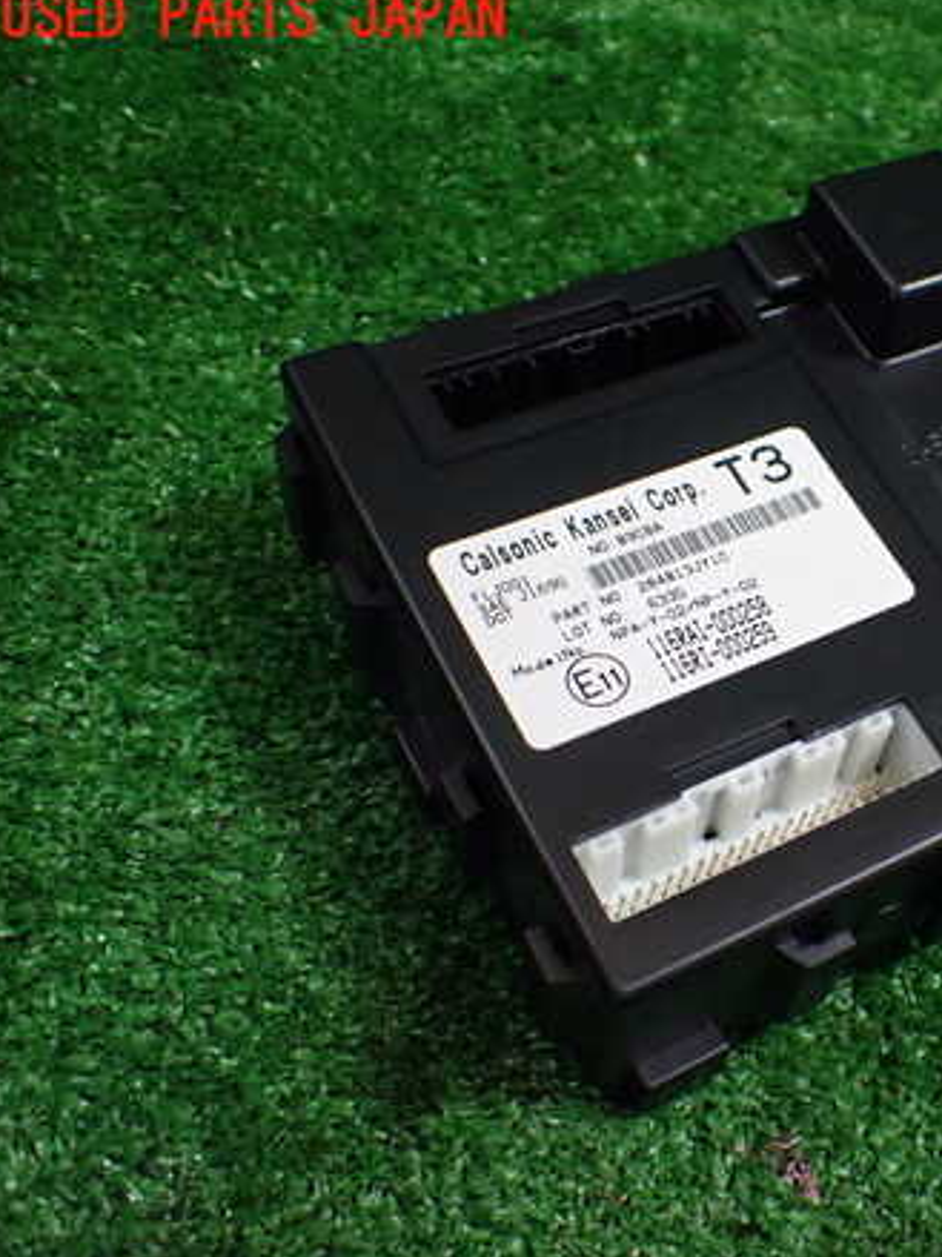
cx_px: 845
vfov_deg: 45.8
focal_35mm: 41
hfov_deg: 33.3
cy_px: 627
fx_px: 1488
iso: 640
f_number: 2.3
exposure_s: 1/125
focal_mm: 5.4
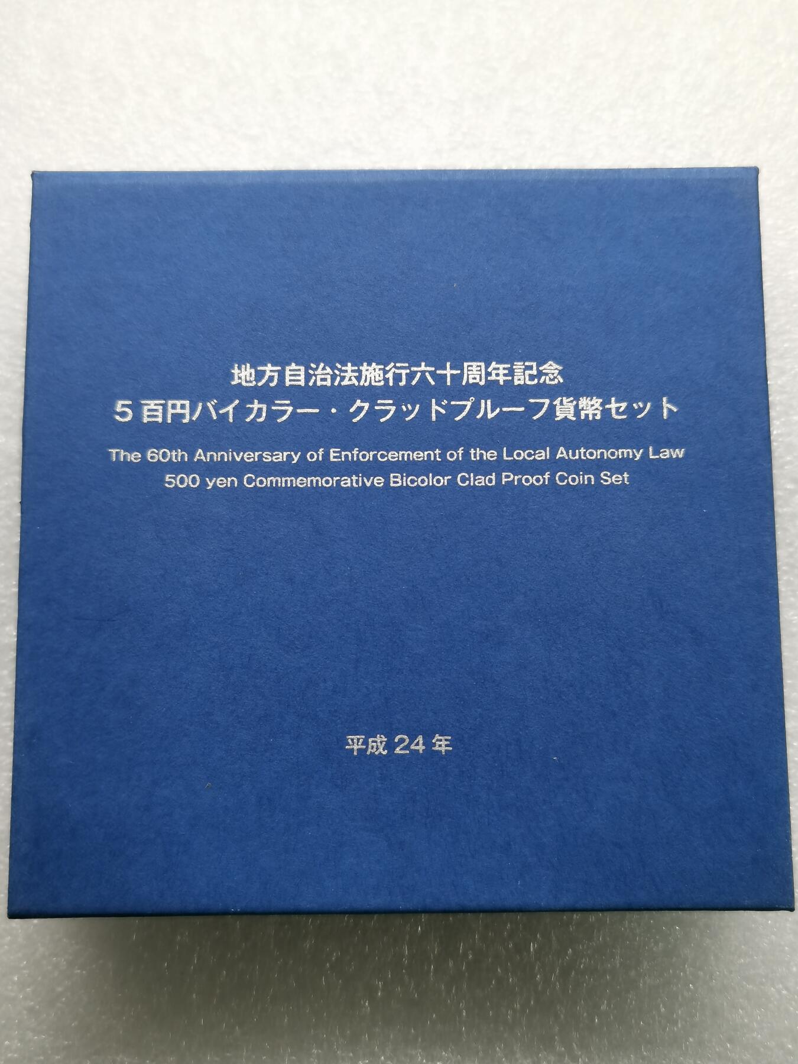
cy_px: 532
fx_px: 1168
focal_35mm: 38
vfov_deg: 49.0
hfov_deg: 37.7
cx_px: 399
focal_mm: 5.56
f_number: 1.6
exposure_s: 1/100
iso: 80
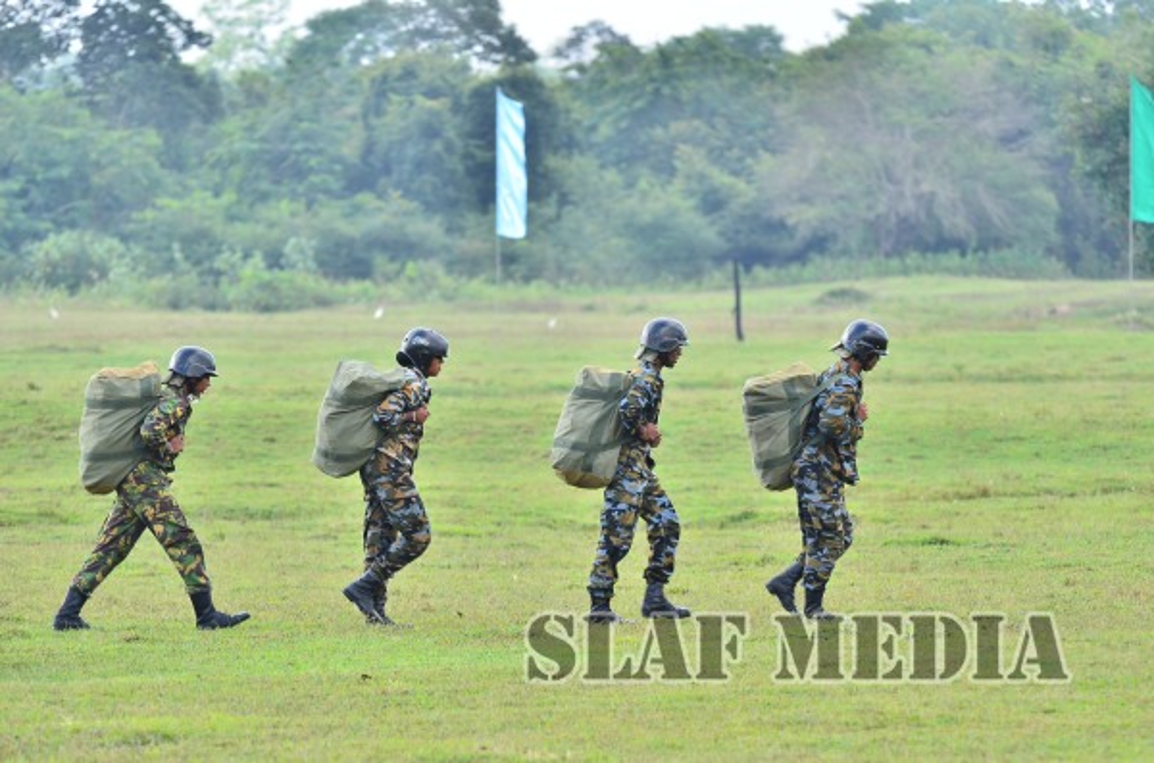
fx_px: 11033
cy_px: 382
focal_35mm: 345
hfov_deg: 6.0
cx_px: 577
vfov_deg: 4.0
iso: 200
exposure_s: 1/320
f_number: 5.3
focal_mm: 230
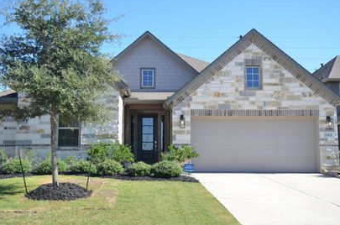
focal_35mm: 37
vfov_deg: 35.8
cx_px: 160
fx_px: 349
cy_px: 120
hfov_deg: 52.0
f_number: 8
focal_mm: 20
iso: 180
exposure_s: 1/250
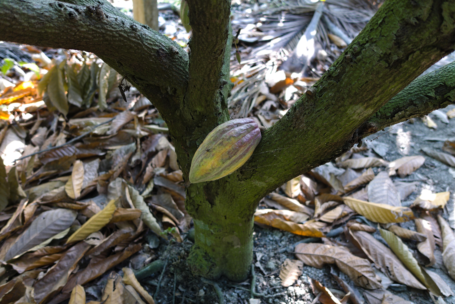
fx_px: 303
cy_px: 152
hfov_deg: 73.7
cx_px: 228
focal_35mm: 24
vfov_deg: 53.2
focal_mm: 8.8
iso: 100
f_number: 1.8
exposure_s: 1/20
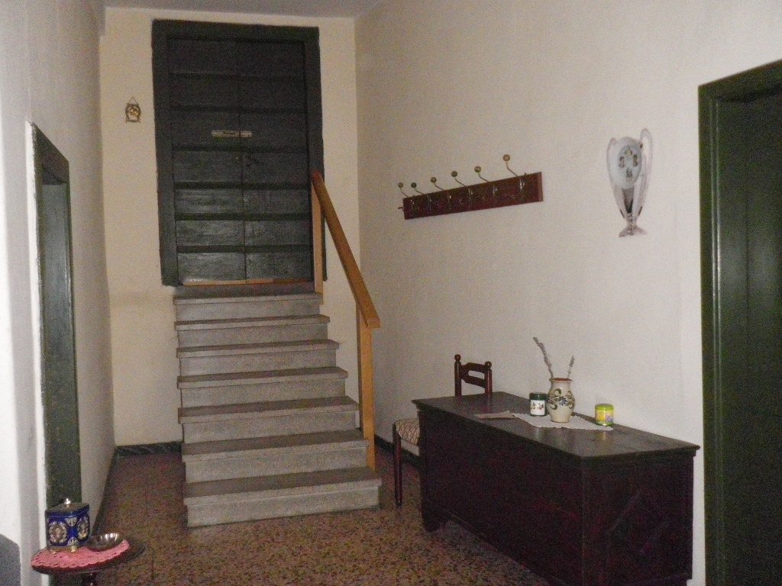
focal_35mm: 35
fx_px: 791
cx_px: 391
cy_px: 293
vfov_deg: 40.7
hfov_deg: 52.6
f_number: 3.8
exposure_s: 1/60
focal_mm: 6.2
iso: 640
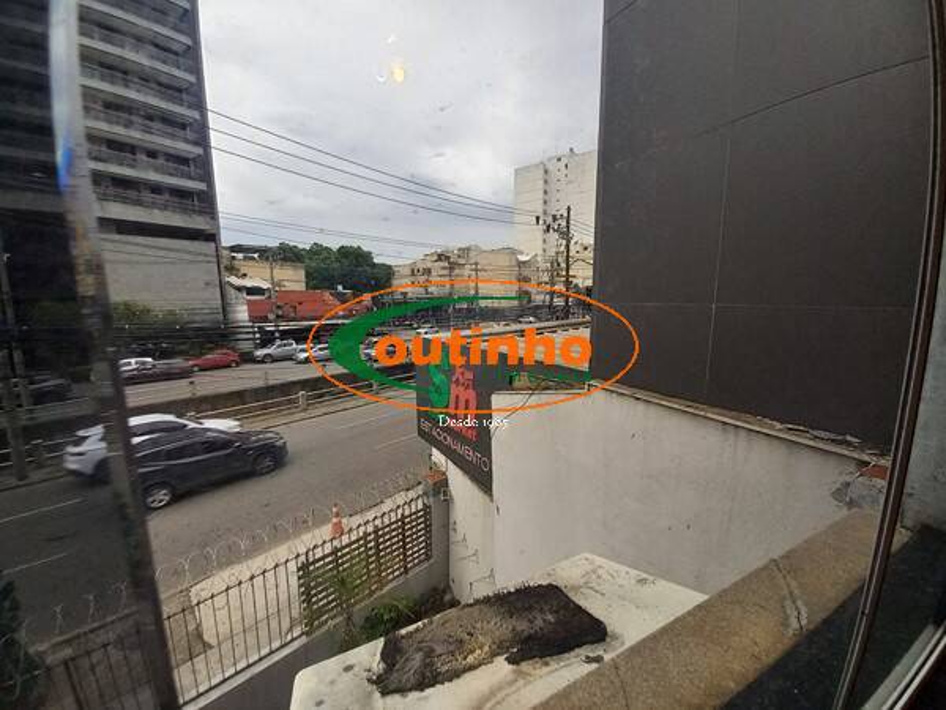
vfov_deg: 89.9
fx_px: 355
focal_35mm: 13
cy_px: 355
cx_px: 473
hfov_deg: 106.2
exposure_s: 1/120
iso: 64
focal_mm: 1.42
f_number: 2.2
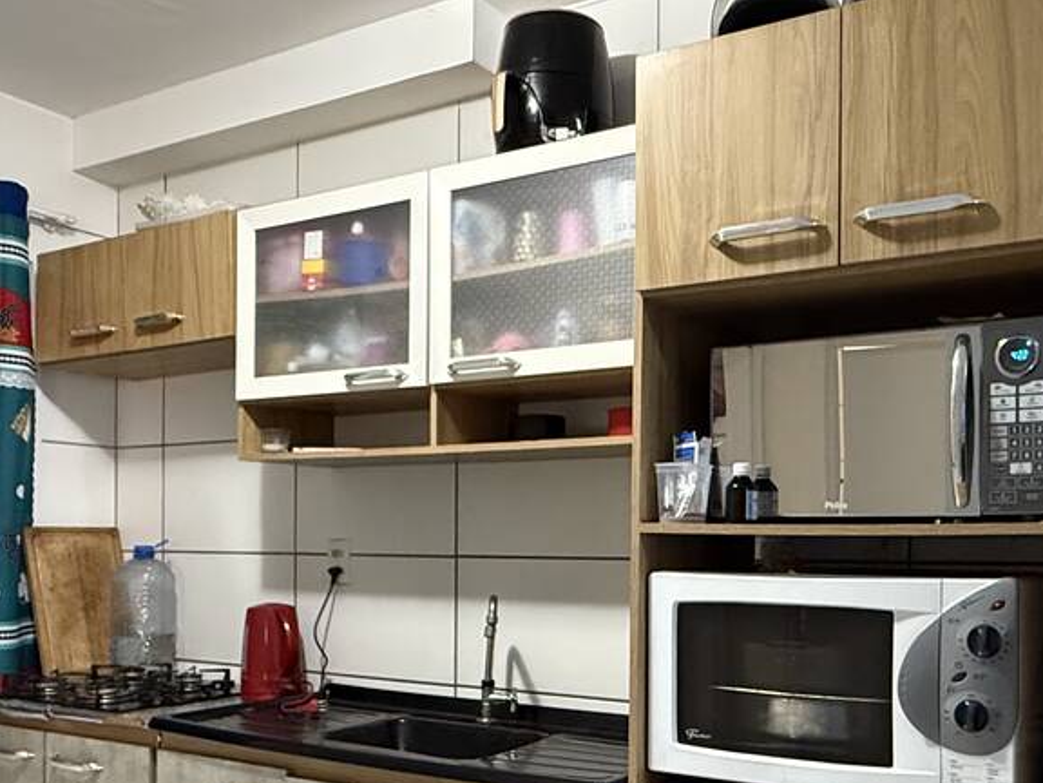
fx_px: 1055
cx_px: 636
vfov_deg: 40.0
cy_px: 542
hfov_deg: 52.2
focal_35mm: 35
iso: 800
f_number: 2.2
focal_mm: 2.22
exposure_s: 1/60
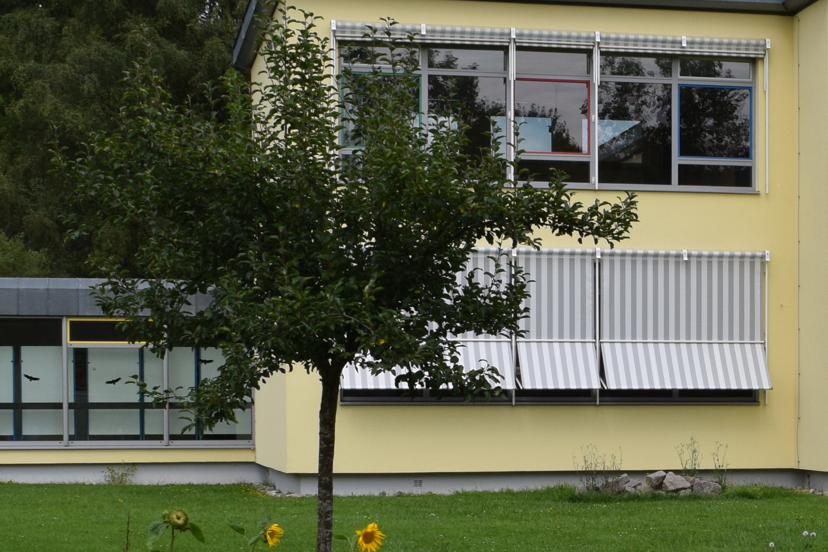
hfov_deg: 21.2
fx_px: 2162
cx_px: 749
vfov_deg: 14.4
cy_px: 519
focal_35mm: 94
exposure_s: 1/400
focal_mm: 20
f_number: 10
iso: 200
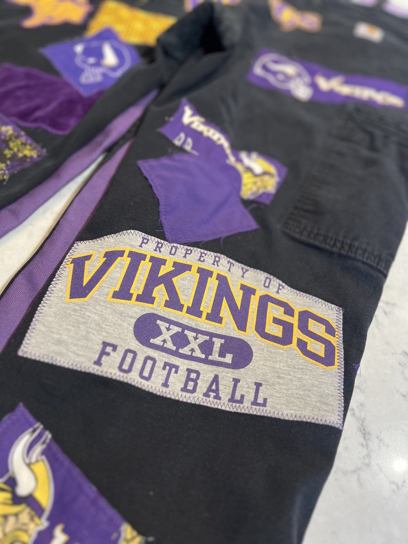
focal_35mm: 26
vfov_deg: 67.3
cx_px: 204
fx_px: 409
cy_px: 272
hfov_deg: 53.1
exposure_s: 1/60
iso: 125
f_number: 1.5
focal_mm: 5.7
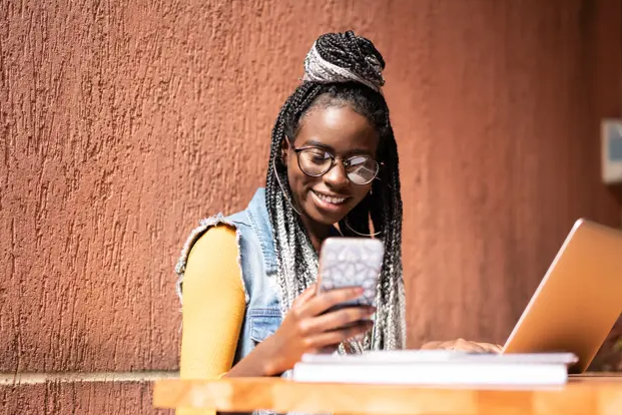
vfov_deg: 23.4
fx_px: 1002
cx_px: 355
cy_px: 233
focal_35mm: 58
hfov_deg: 34.4
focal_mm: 50
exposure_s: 1/320
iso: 100
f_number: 1.4
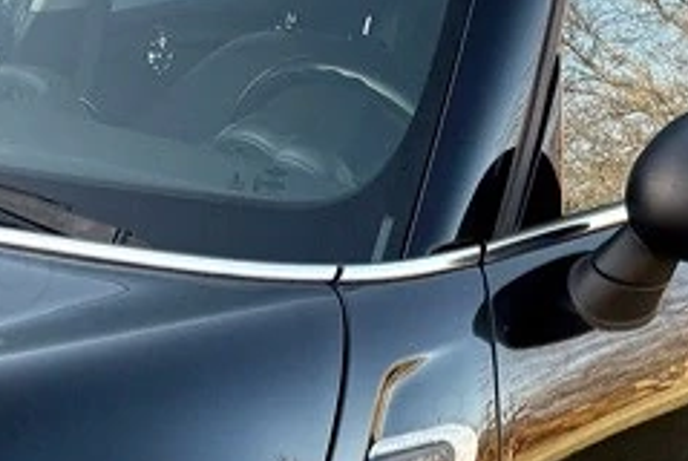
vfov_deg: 12.0
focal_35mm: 113
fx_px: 2162
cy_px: 477
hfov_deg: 17.5
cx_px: -66
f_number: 1.6
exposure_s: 1/414
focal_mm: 5.96
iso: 64
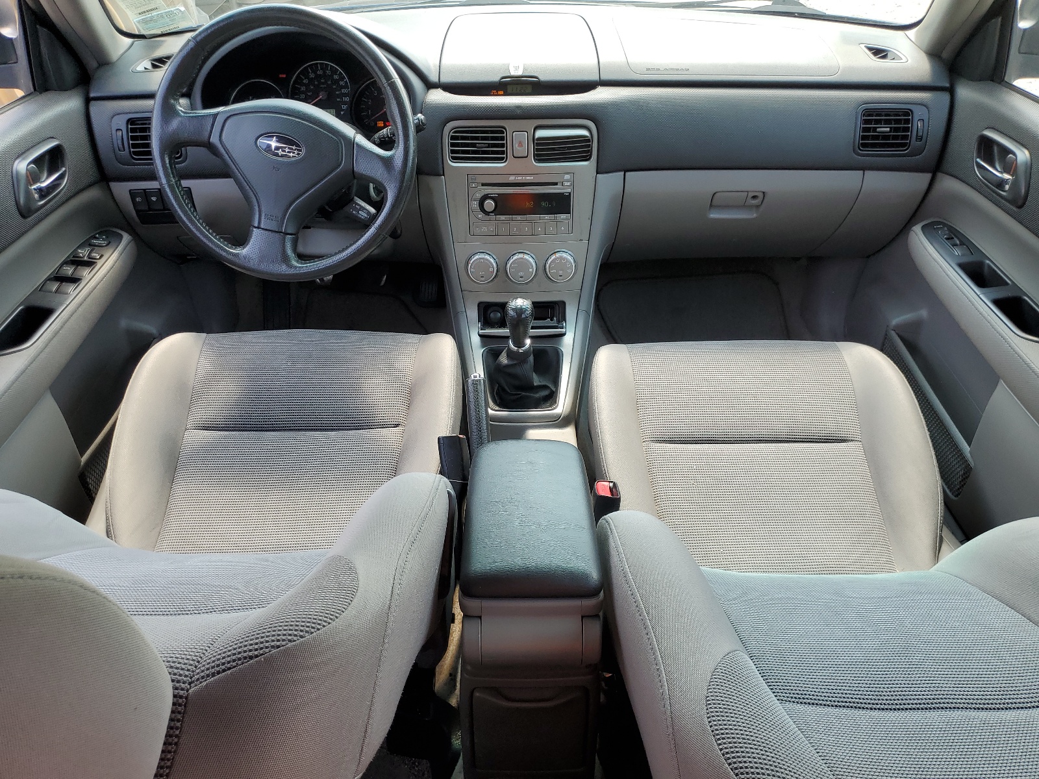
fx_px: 780
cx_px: 520
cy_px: 390
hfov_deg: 67.3
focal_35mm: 26
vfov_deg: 53.1
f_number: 1.5
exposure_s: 1/263
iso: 50
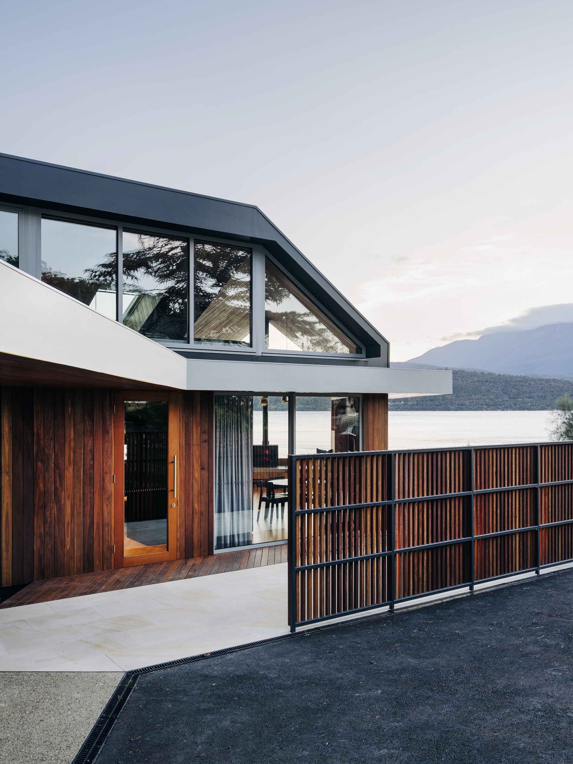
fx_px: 618
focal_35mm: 28
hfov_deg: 49.7
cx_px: 286
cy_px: 382
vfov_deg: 63.4
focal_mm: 35.6
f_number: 10
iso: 100
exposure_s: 1/6
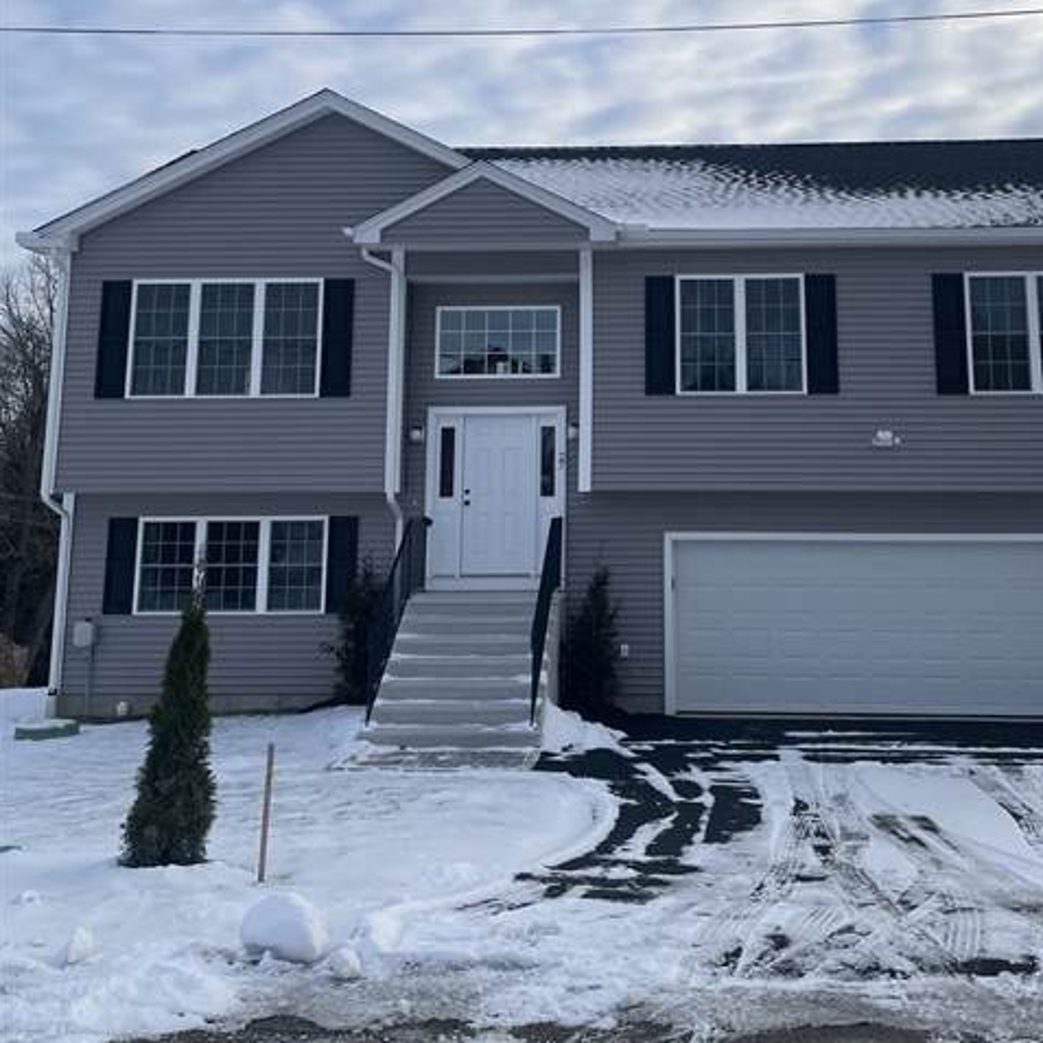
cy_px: 278
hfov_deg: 44.7
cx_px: 628
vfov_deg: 43.7
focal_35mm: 37
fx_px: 1261
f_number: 1.6
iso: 32
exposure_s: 1/2451
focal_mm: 4.2
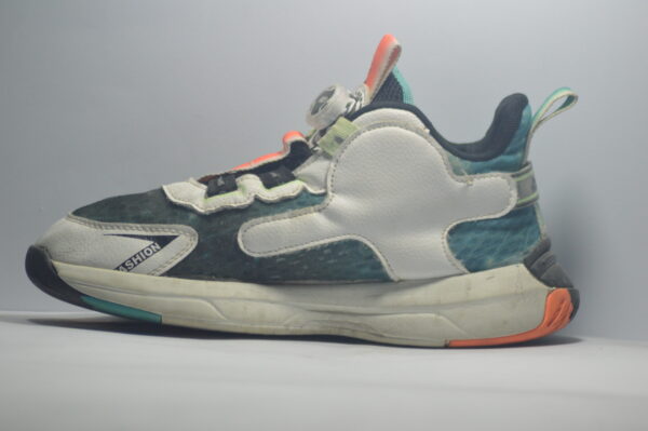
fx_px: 5395
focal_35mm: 300
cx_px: 324
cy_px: 216
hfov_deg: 6.9
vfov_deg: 4.6
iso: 1250
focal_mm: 200
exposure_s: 1/500
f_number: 4.8
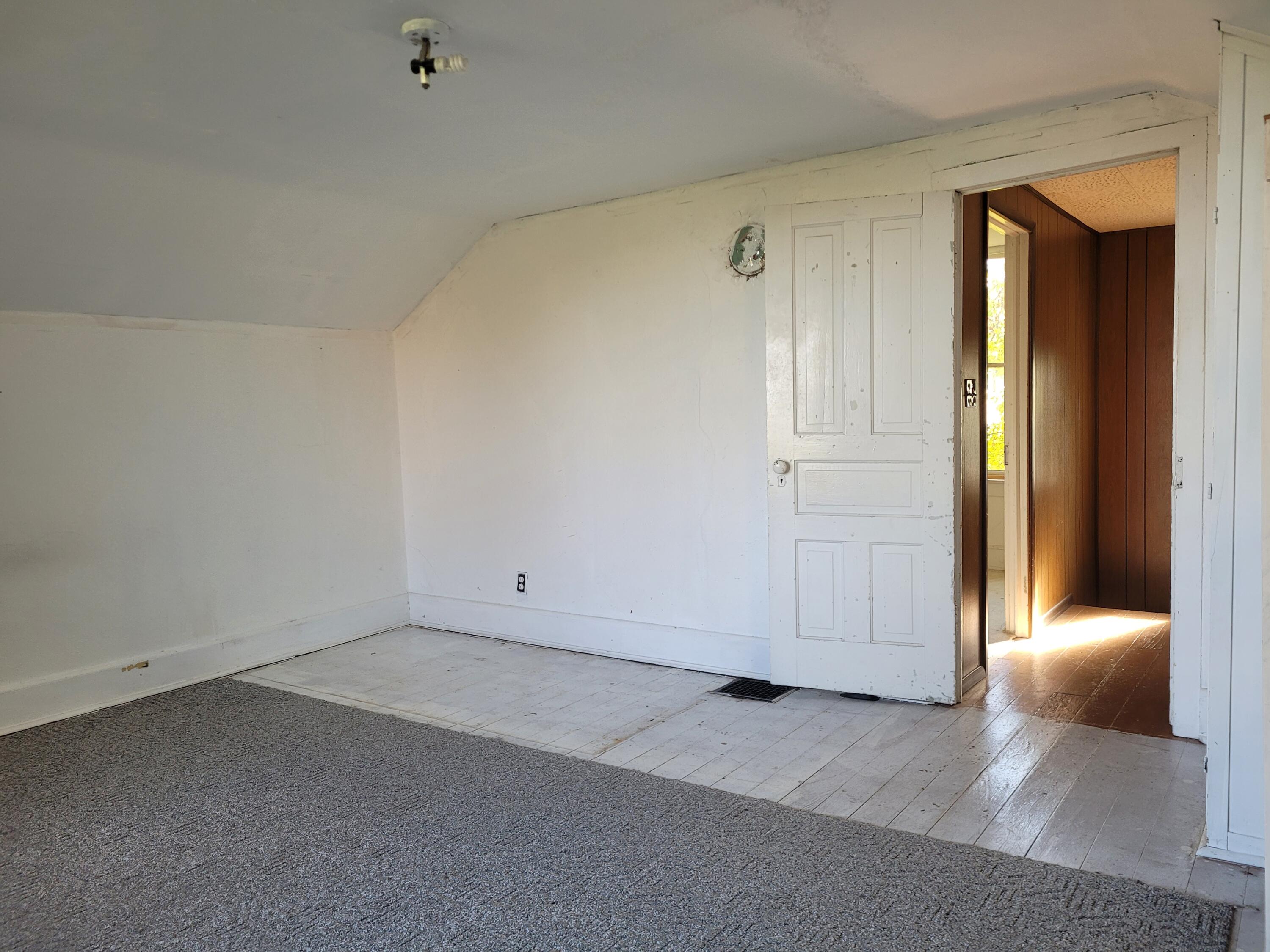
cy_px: 476
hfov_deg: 67.3
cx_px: 635
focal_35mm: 26
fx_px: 954
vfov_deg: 53.1
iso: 125
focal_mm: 5.4
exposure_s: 1/120
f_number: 1.8
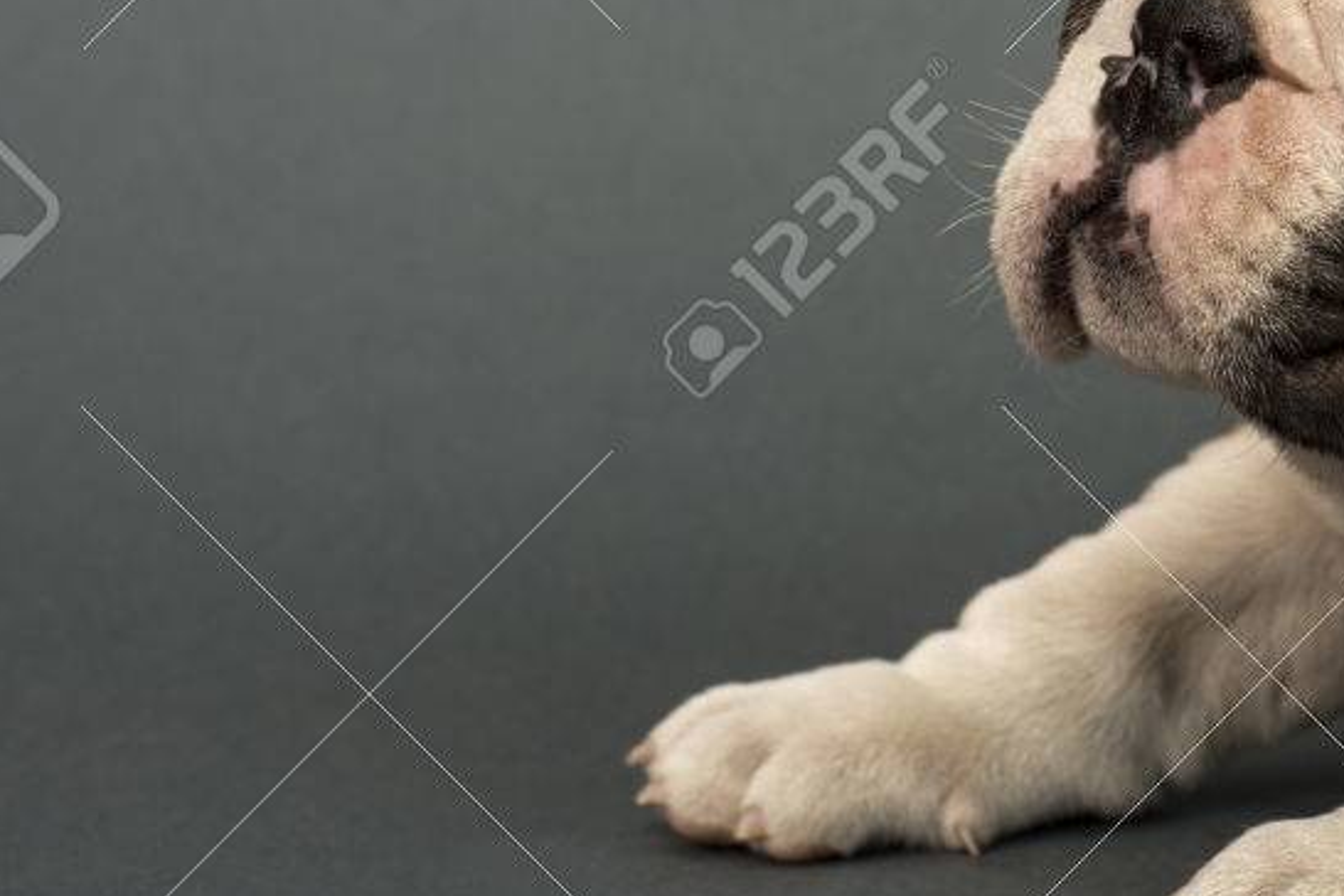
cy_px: 142
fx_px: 4442
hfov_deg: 16.9
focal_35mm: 119
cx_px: 1265
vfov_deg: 11.5
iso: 100
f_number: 9
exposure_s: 1/250
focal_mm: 50
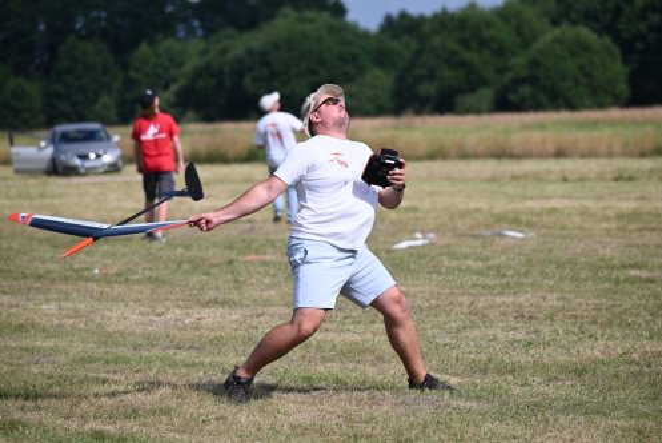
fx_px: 4416
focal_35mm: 240
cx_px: 331
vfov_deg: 5.7
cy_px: 222
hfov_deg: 8.6
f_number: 5.6
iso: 320
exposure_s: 1/2500
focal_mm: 240
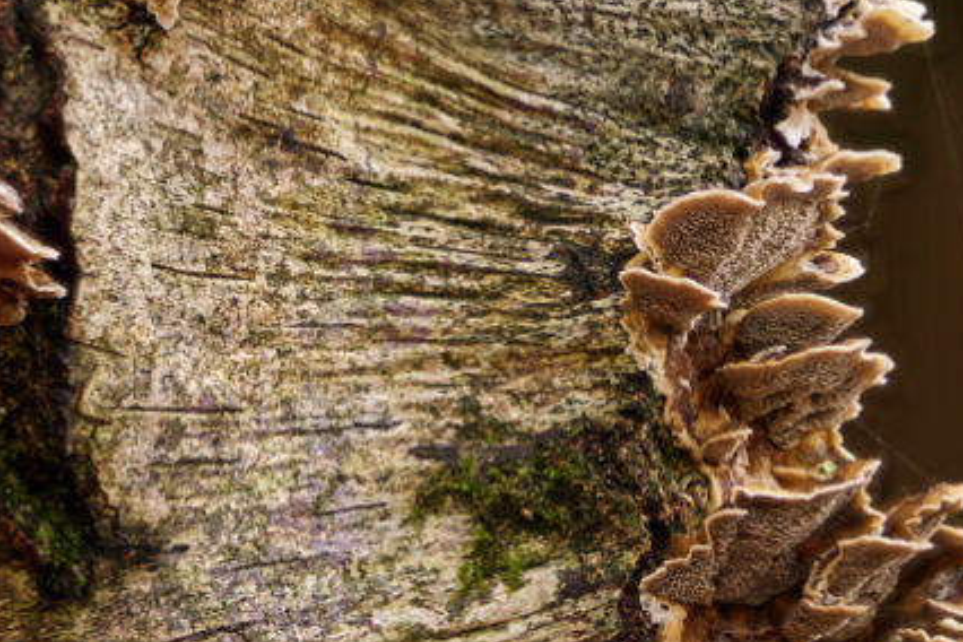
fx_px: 7406
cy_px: 84
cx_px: 248
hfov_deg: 7.4
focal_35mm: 277
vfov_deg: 5.0
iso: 400
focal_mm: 105
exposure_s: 1/160
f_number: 2.8
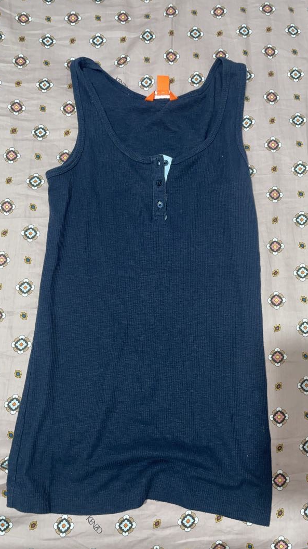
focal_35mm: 29
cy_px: 272
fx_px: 421
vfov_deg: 66.1
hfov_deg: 40.1
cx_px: 175
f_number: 1.6
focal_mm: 4.2
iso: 50
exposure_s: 1/17
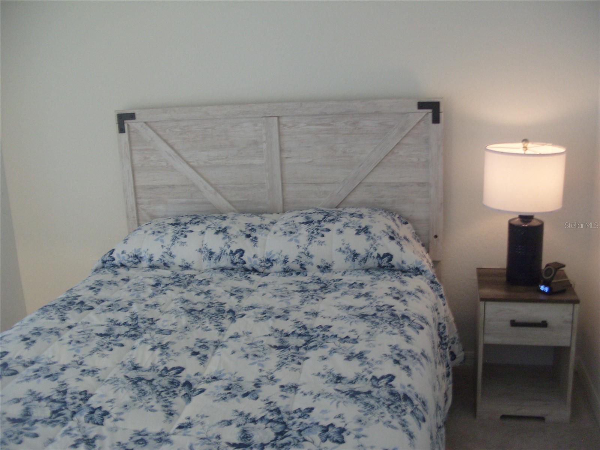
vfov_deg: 40.7
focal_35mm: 35
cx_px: 300
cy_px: 225
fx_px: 607
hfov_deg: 52.6
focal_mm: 7.8
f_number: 2.8
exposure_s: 1/8
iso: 200
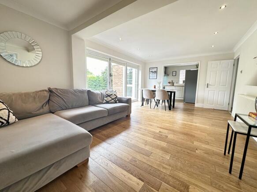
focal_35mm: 14
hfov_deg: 102.1
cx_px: 128
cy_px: 96
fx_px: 104
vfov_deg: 85.7
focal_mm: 2.22
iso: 160
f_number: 2.2
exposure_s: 1/100
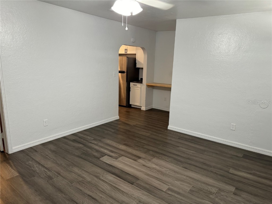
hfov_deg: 71.6
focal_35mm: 24
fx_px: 189
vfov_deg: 56.8
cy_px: 102
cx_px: 136
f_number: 1.78
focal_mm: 6.76
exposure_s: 1/60
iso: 160
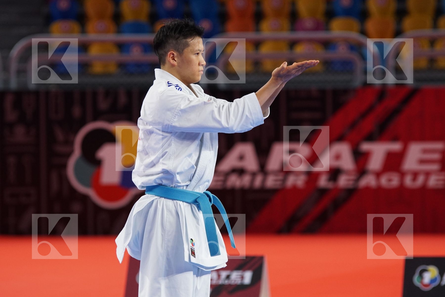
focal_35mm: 240
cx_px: 222
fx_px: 2966
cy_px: 148
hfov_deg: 8.6
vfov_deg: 5.7
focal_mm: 160
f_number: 3.2
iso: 800
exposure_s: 1/400
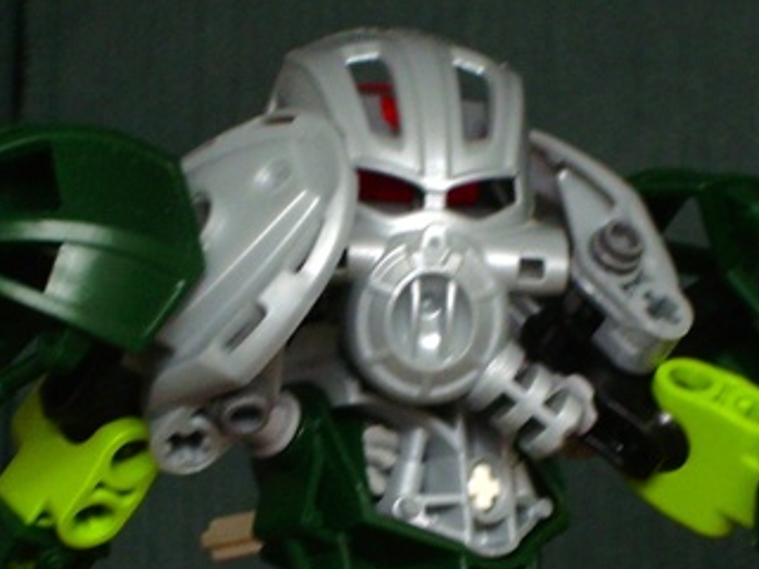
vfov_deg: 6.4
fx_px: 5131
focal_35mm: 234
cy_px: 319
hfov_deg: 8.5
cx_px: 389
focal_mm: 18.9
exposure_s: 1/60
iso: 59
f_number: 4.9
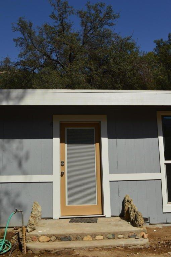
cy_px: 128
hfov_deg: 36.8
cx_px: 86
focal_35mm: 36
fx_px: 257
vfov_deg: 53.2
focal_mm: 24
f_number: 11
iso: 200
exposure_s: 1/500
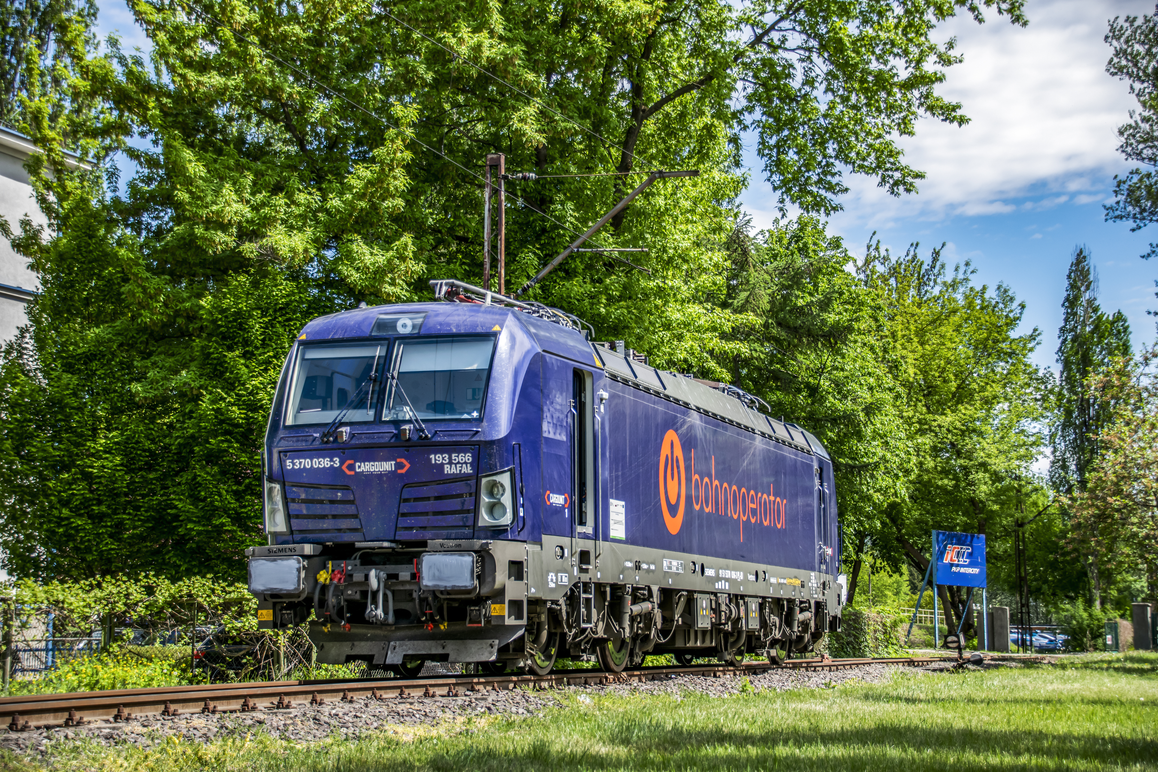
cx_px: 579
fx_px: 2219
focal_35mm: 69
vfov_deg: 19.7
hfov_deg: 29.2
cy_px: 386
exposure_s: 1/640
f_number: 8
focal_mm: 46
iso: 200
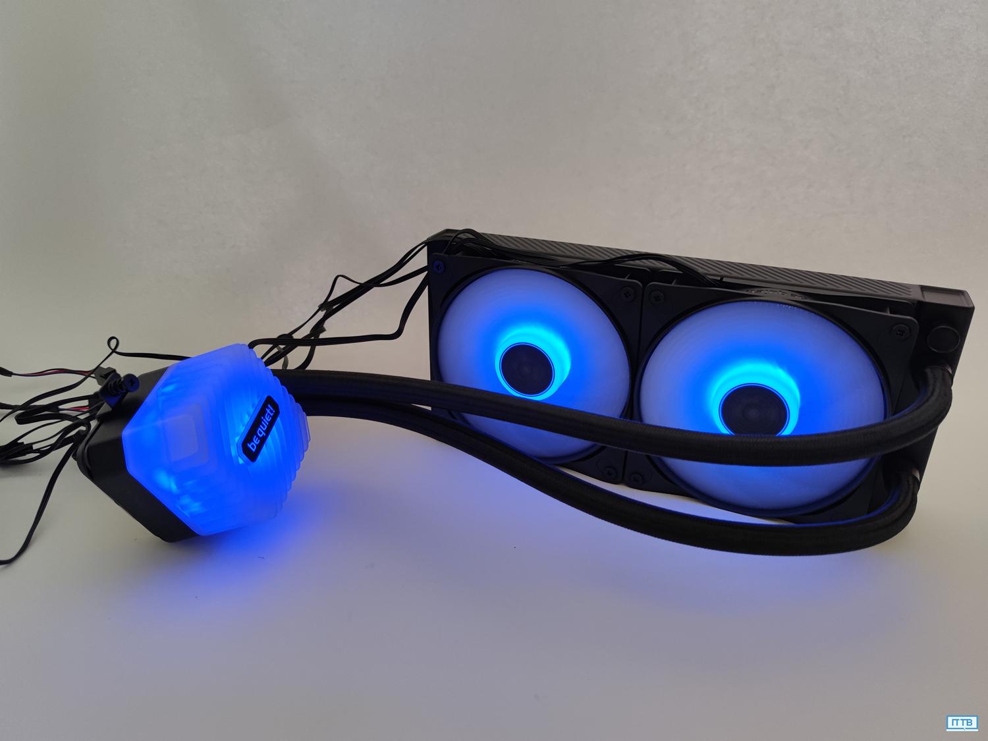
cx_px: 494
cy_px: 370
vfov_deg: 54.9
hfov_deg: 69.4
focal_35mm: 25
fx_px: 714
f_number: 1.85
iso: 121
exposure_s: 1/77
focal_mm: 6.78
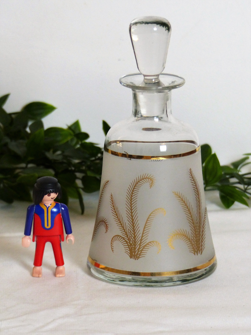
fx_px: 1924
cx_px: 126
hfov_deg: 7.5
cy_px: 168
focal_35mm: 199
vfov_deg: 9.9
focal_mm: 32.5
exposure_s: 1/80
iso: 400
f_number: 2.8
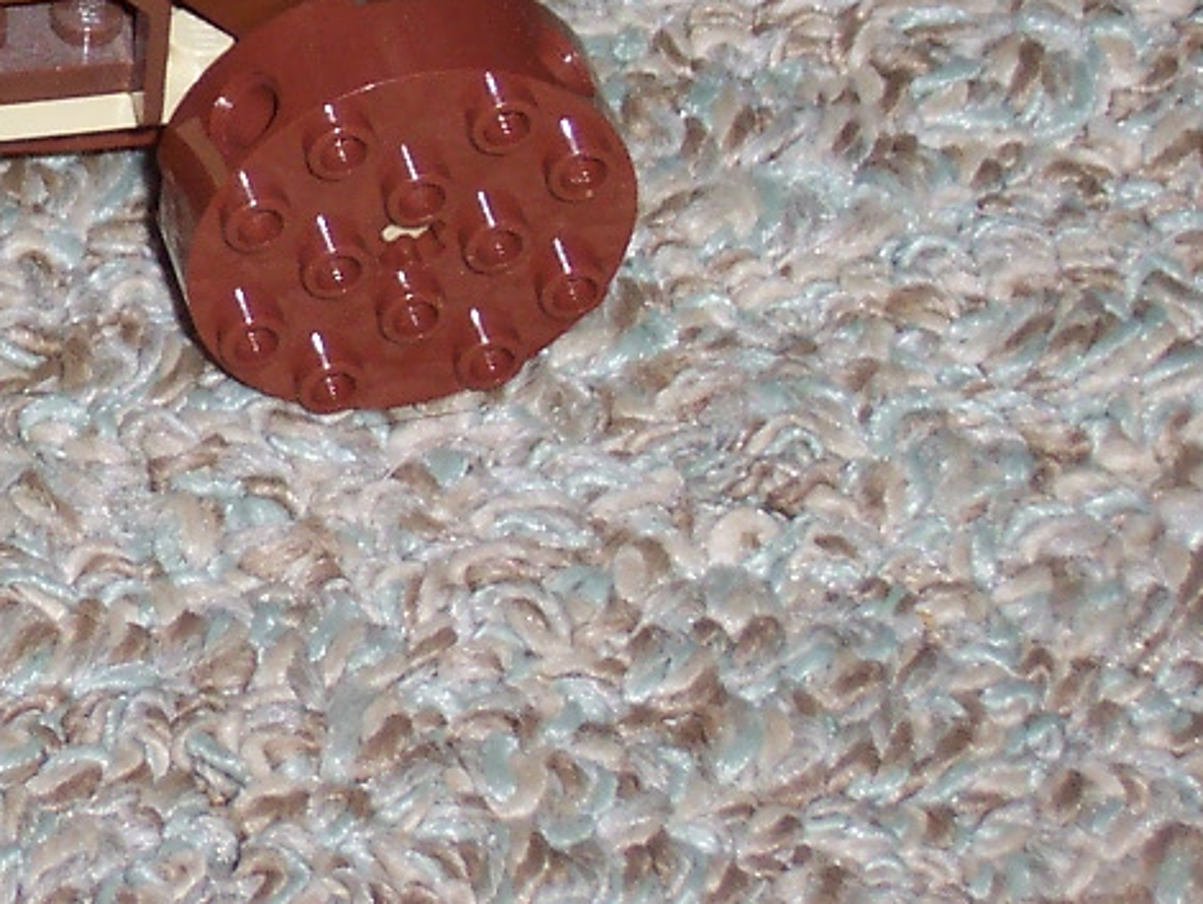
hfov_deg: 6.7
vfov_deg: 5.1
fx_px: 10118
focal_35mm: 291
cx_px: -312
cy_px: -74
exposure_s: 1/90
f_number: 4.8
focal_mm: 17.6
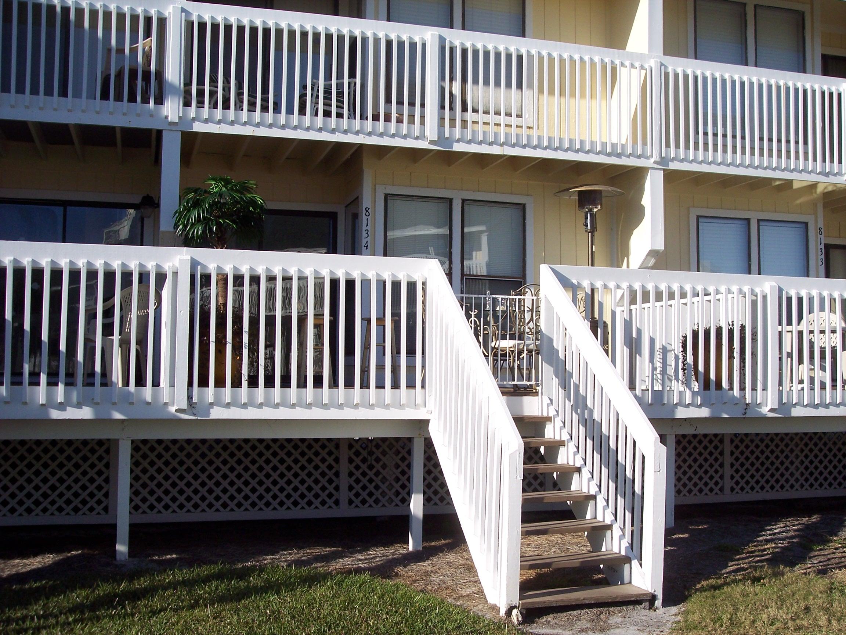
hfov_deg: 47.9
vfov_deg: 36.8
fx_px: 953
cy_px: 318
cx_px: 423
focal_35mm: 39
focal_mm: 8
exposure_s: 1/750
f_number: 3.4
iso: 100
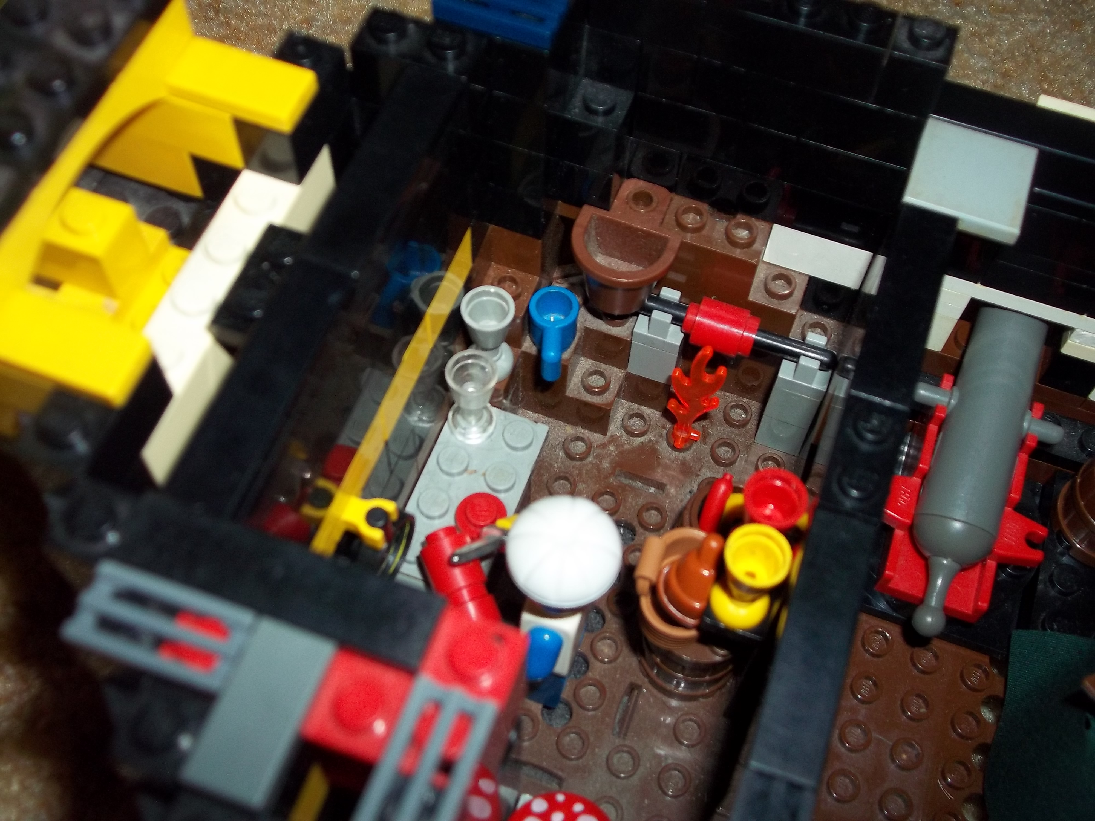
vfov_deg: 36.0
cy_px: 410
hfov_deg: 46.8
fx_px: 1265
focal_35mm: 40
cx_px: 548
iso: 80
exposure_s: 1/40
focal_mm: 7.1
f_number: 3.2
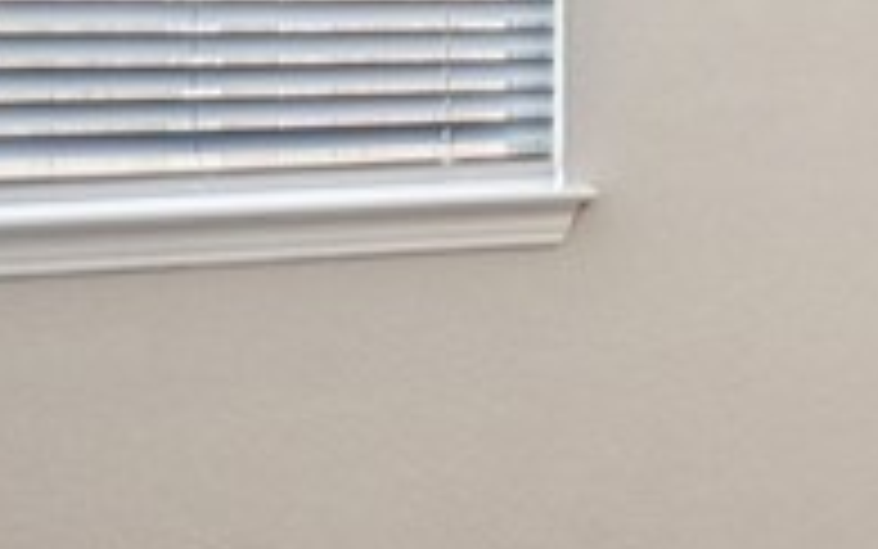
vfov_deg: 14.1
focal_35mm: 91
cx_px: 1882
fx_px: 2178
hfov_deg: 16.1
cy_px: -7
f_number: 8
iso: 400
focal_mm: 16
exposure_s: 1/10
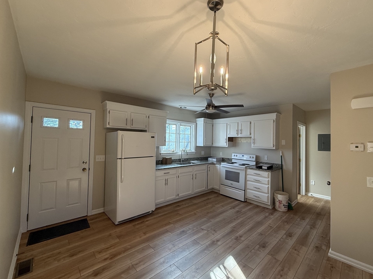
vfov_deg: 81.7
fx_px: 162
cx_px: 196
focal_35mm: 15
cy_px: 139
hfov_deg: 98.1
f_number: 2.2
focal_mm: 2.22
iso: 125
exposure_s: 1/120
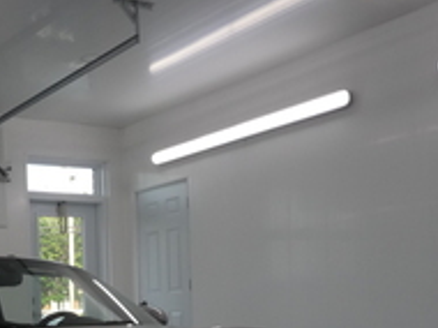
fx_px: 784
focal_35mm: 62
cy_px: 361
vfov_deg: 22.3
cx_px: 83
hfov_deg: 30.4
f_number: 3.3
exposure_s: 1/125
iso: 100
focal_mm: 4.7
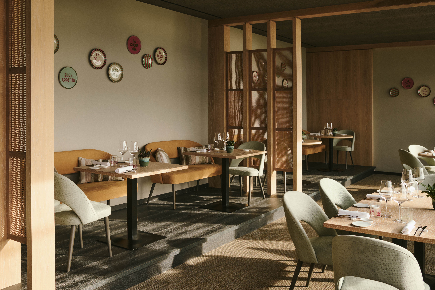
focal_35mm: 35
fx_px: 423
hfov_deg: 54.4
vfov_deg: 37.9
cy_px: 145
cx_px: 218
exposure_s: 1/100
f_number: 8
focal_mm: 35
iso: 200
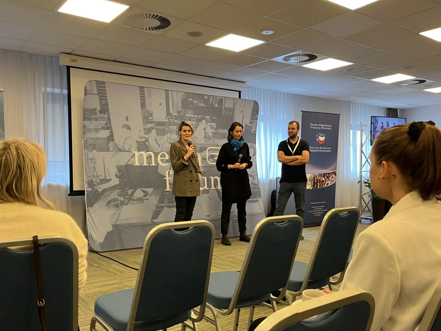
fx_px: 408
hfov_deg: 56.8
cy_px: 190
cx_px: 216
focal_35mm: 32
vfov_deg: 44.0
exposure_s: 1/50
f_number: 1.6
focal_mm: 5.1
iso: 200
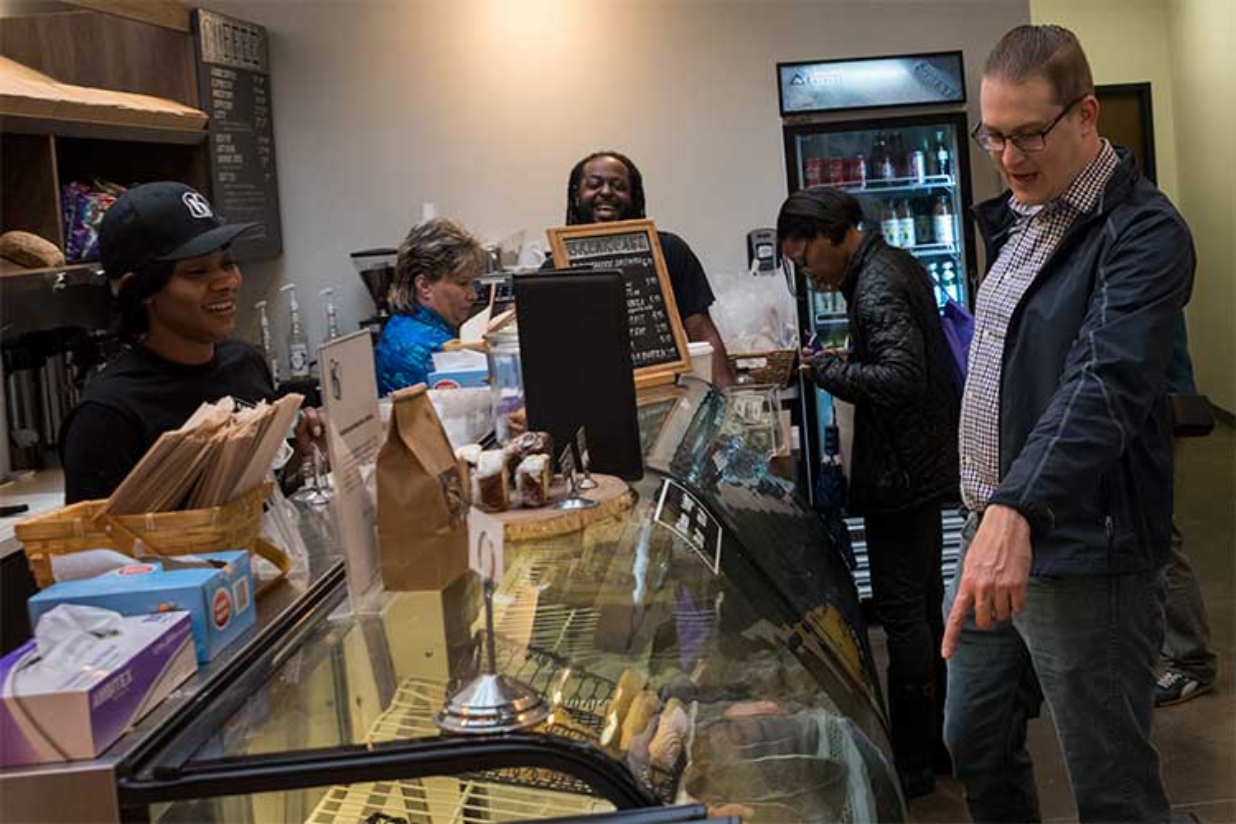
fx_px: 1030
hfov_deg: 61.9
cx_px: 618
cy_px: 412
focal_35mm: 30
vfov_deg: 43.6
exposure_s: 1/200
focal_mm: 30
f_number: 6.3
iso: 1250
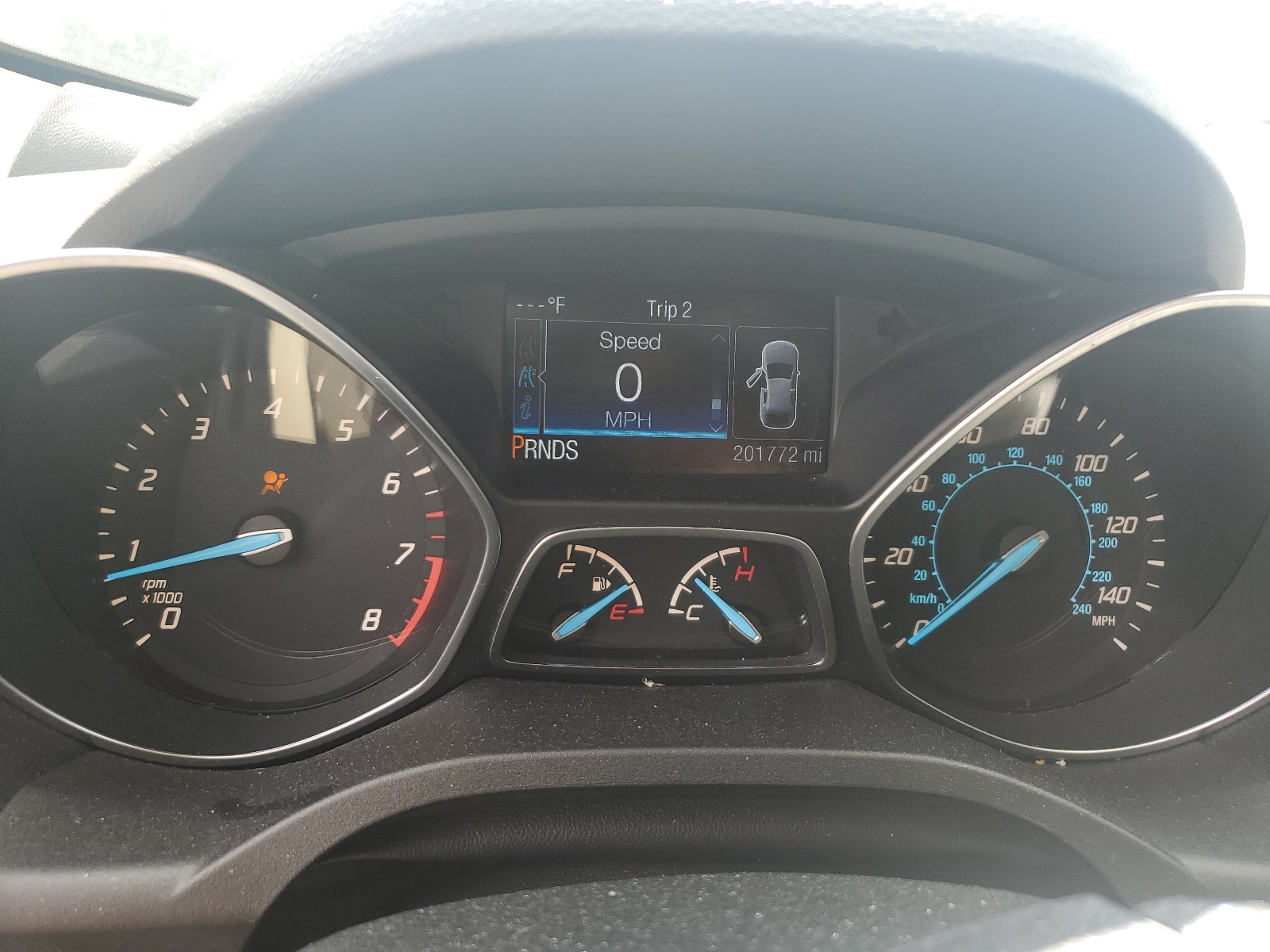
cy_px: 476
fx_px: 954
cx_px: 635
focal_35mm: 26
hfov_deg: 67.3
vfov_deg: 53.1
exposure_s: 1/175
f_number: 1.5
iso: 50
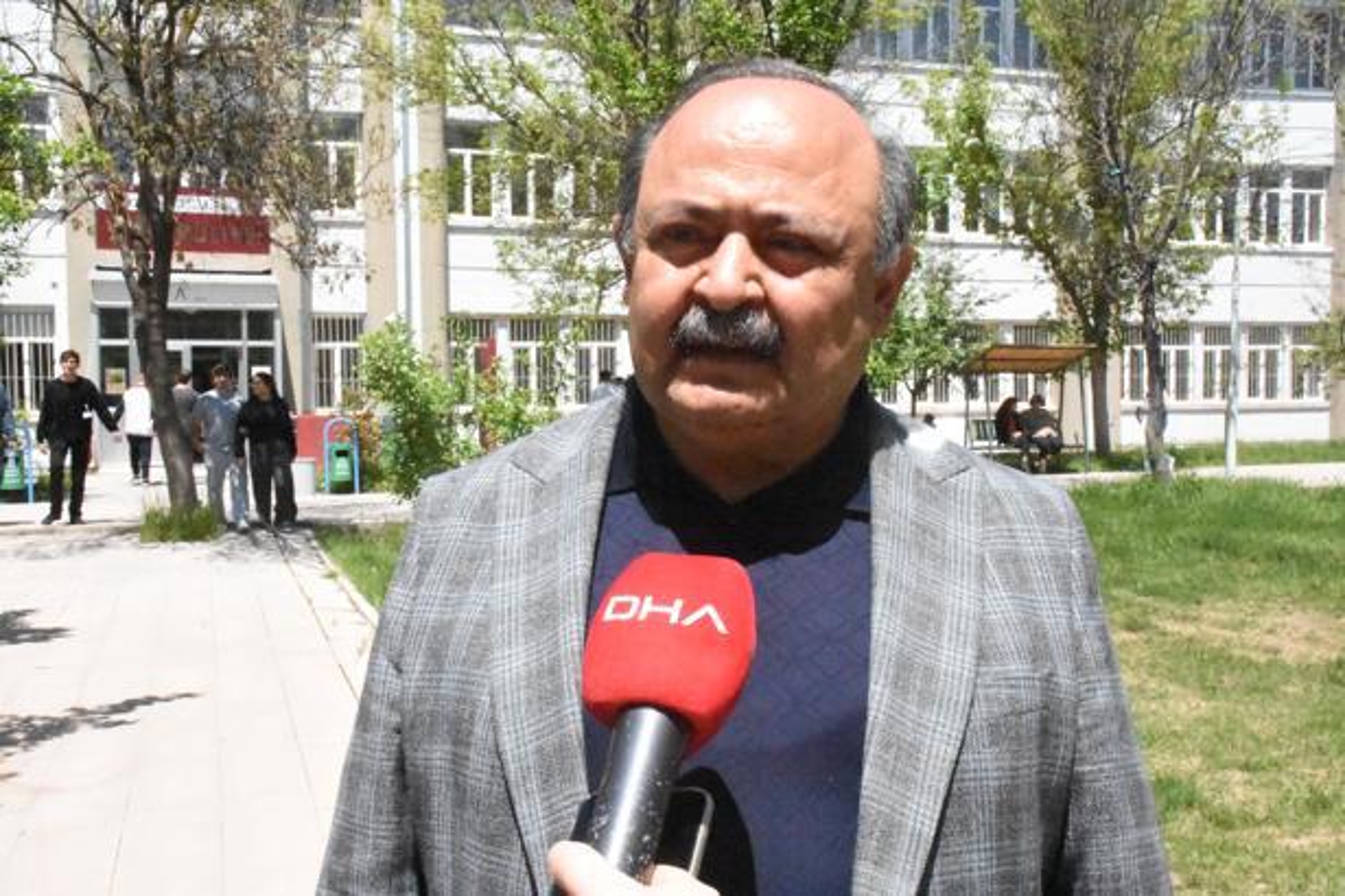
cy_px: 448
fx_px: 1457
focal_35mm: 39
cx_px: 672
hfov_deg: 49.6
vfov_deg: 34.2
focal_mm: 26
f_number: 25
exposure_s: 1/5000
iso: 25600
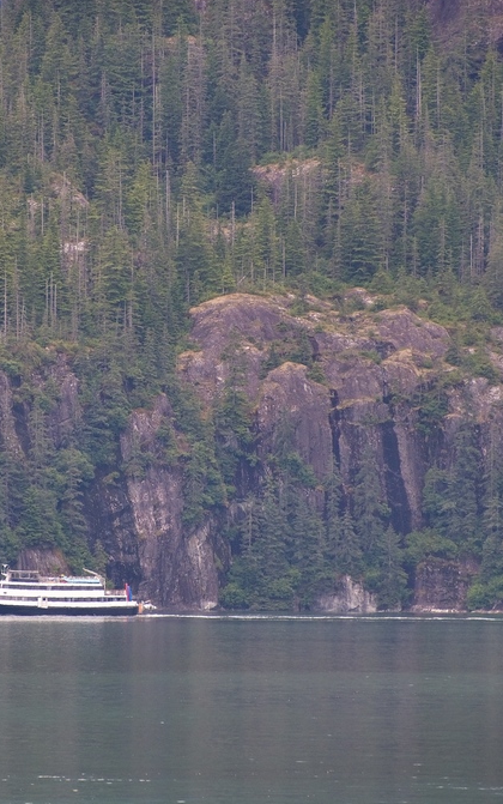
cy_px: 405
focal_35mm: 583
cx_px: 122
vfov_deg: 3.6
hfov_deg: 2.3
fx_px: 12773
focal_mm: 300
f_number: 5.6
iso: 800
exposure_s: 1/640
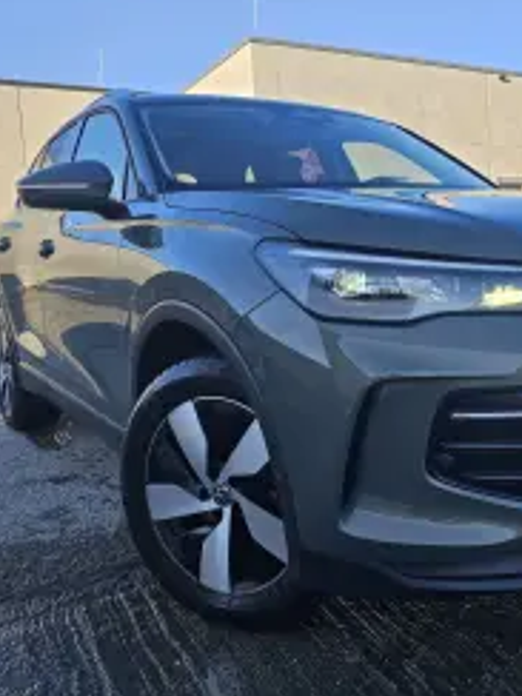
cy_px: 319
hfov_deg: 40.2
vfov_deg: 53.9
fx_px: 684
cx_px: 414
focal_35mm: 34
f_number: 1.7
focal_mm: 6.3
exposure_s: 1/263
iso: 10
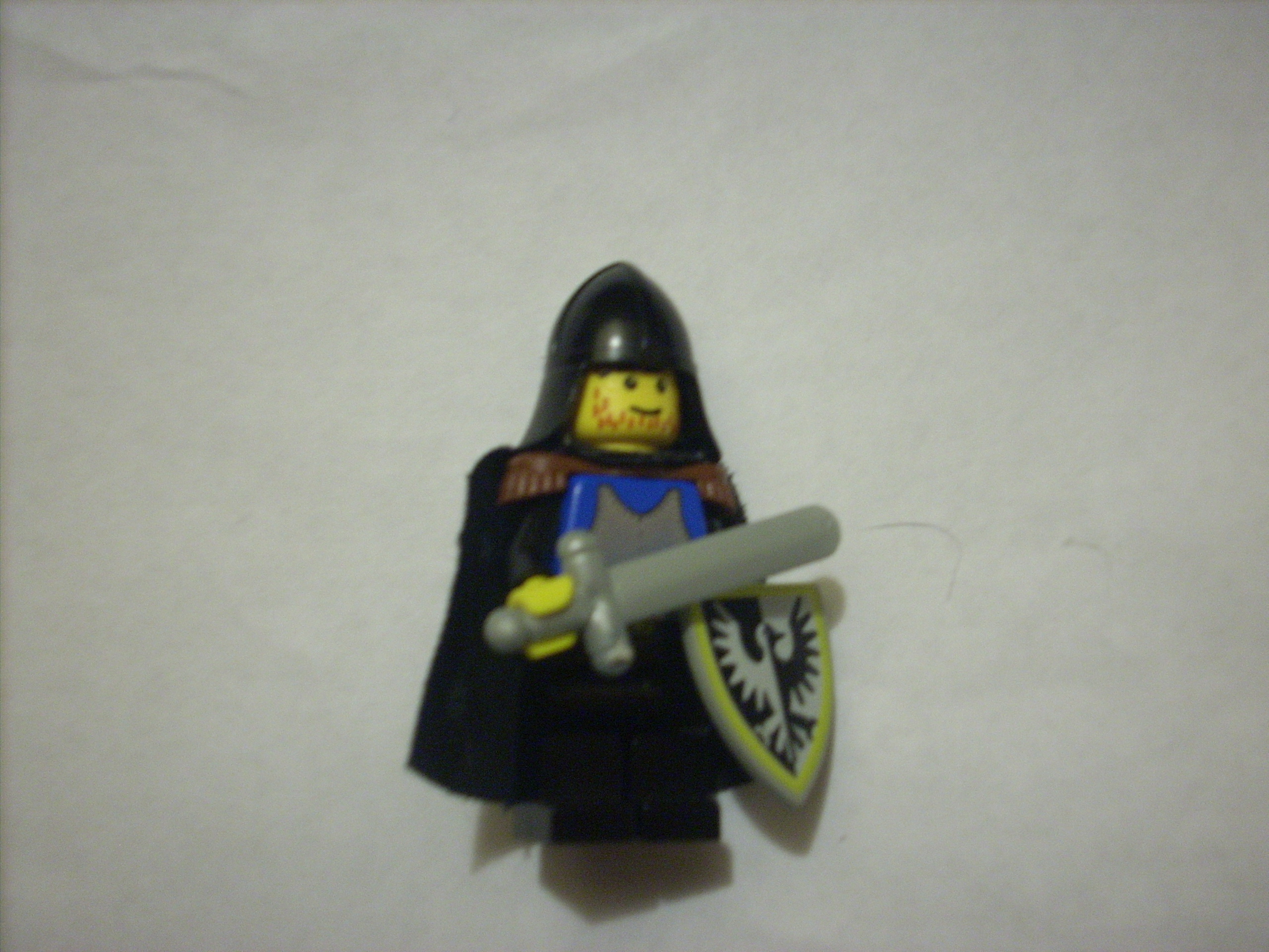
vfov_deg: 38.7
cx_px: 634
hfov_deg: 50.1
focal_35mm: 37
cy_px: 476
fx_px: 1356
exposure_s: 1/4
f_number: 2.8
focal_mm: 6.2
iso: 248
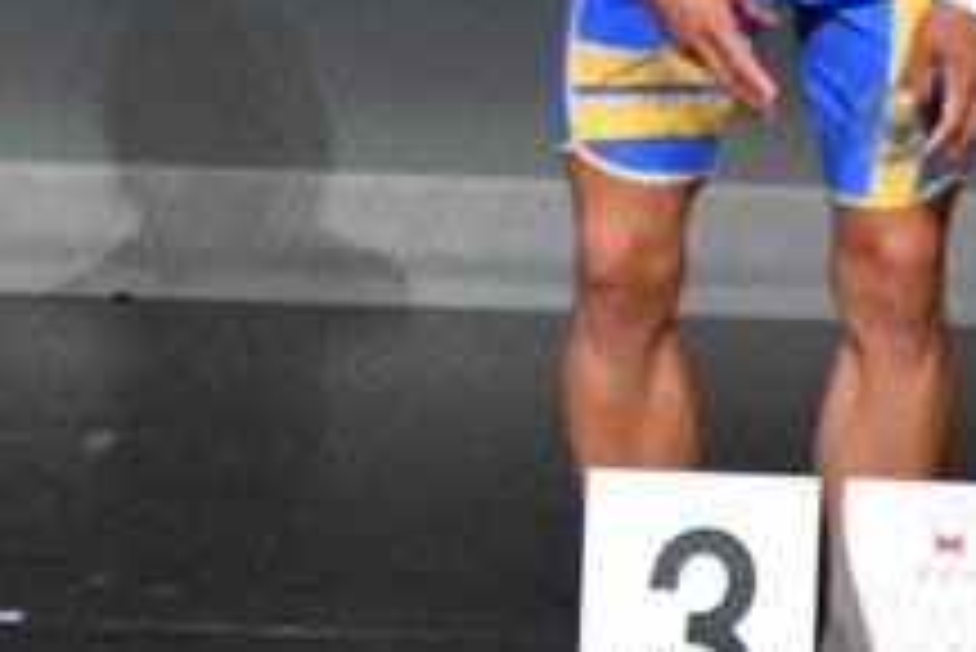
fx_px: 33395
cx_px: -744
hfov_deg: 1.7
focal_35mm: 1231
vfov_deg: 1.1
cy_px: -103
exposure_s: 1/400
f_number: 5.6
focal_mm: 230
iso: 5000
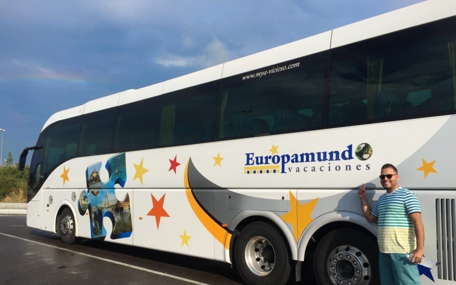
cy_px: 168
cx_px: 229
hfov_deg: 61.2
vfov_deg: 40.4
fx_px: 385
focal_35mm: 31
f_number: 2.2
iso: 32
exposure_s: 1/4405
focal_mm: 4.15
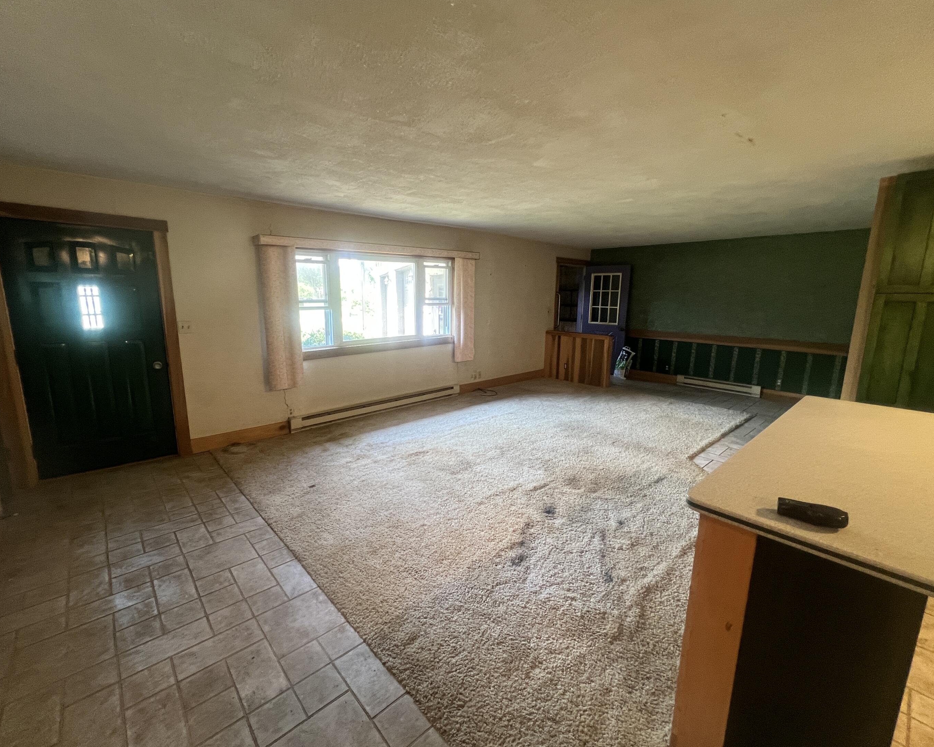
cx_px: 474
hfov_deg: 100.7
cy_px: 376
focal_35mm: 14
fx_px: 387
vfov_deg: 88.0
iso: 200
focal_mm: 1.57
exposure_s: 1/60
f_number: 1.8
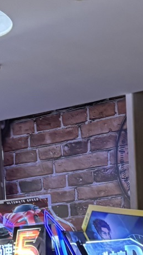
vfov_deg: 15.8
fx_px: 836
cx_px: 368
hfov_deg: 8.7
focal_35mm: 124
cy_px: 388
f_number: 1.6
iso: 320
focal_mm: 5.96
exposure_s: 1/50
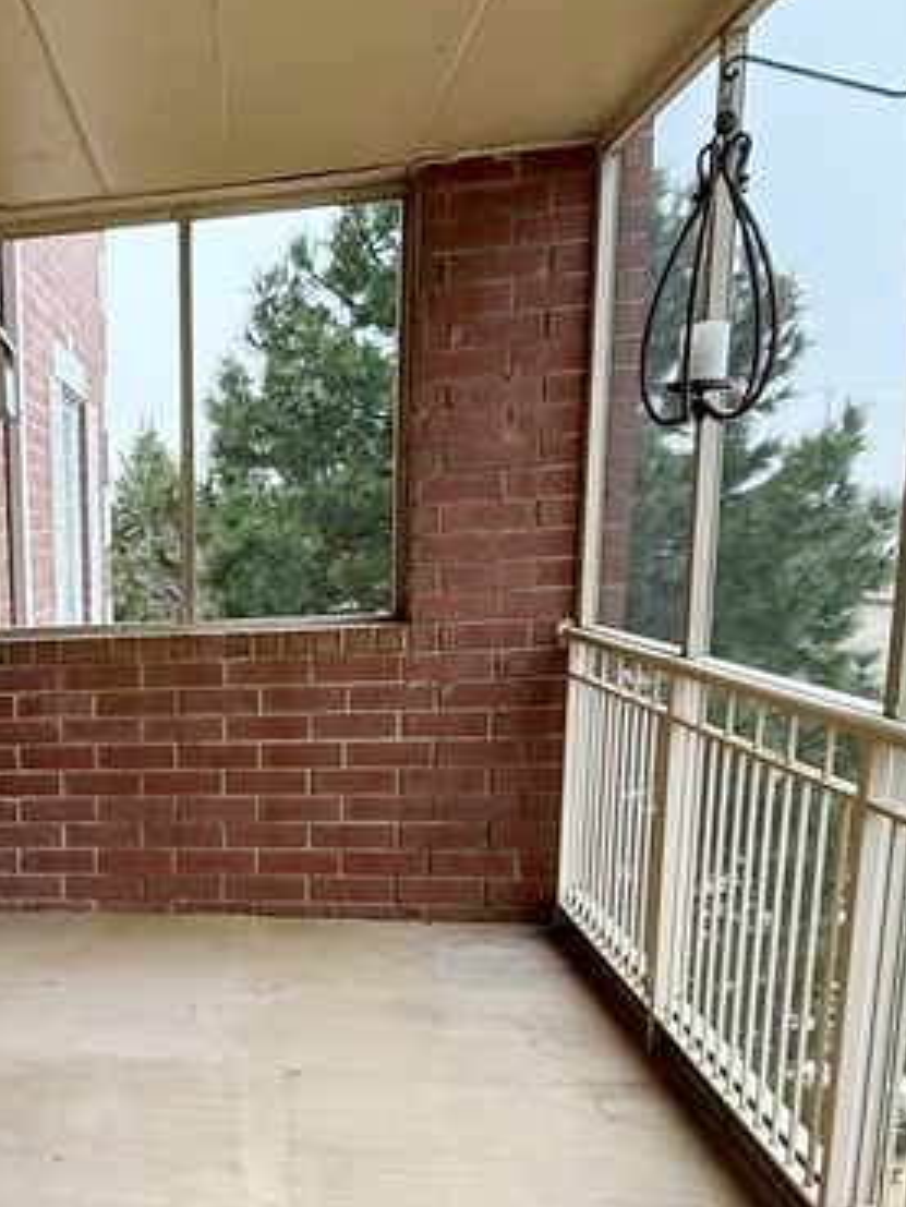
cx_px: -101
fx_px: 1430
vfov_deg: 44.4
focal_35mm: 41
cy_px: 886
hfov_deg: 31.1
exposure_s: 1/120
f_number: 2.2
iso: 80
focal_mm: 2.22
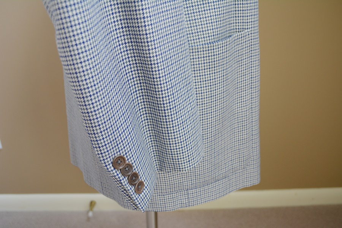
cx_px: 171
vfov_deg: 40.0
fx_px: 313
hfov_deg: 57.2
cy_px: 114
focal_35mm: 33
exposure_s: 1/80
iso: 400
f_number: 4.5
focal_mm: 22
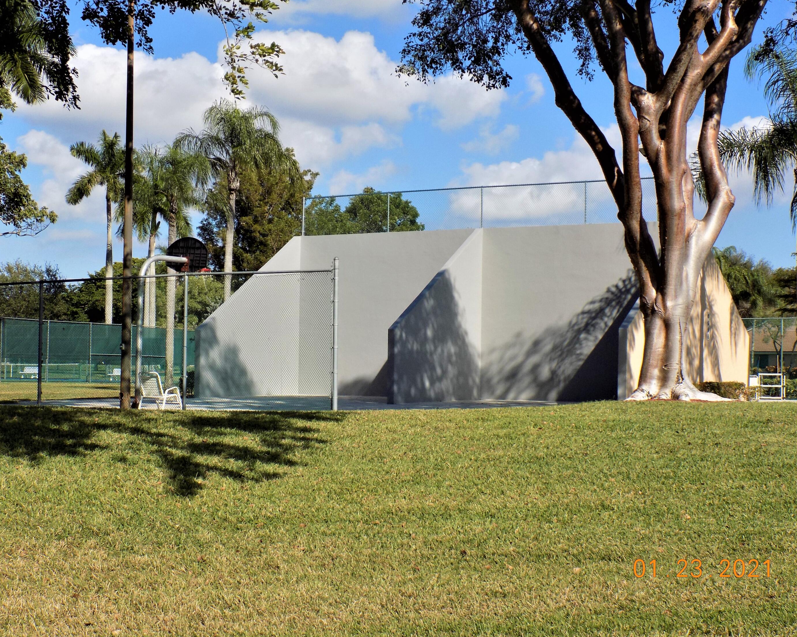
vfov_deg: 27.6
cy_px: 320
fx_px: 1297
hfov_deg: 34.1
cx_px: 386
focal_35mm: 55
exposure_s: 1/1000
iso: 80
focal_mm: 9.3
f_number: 3.9
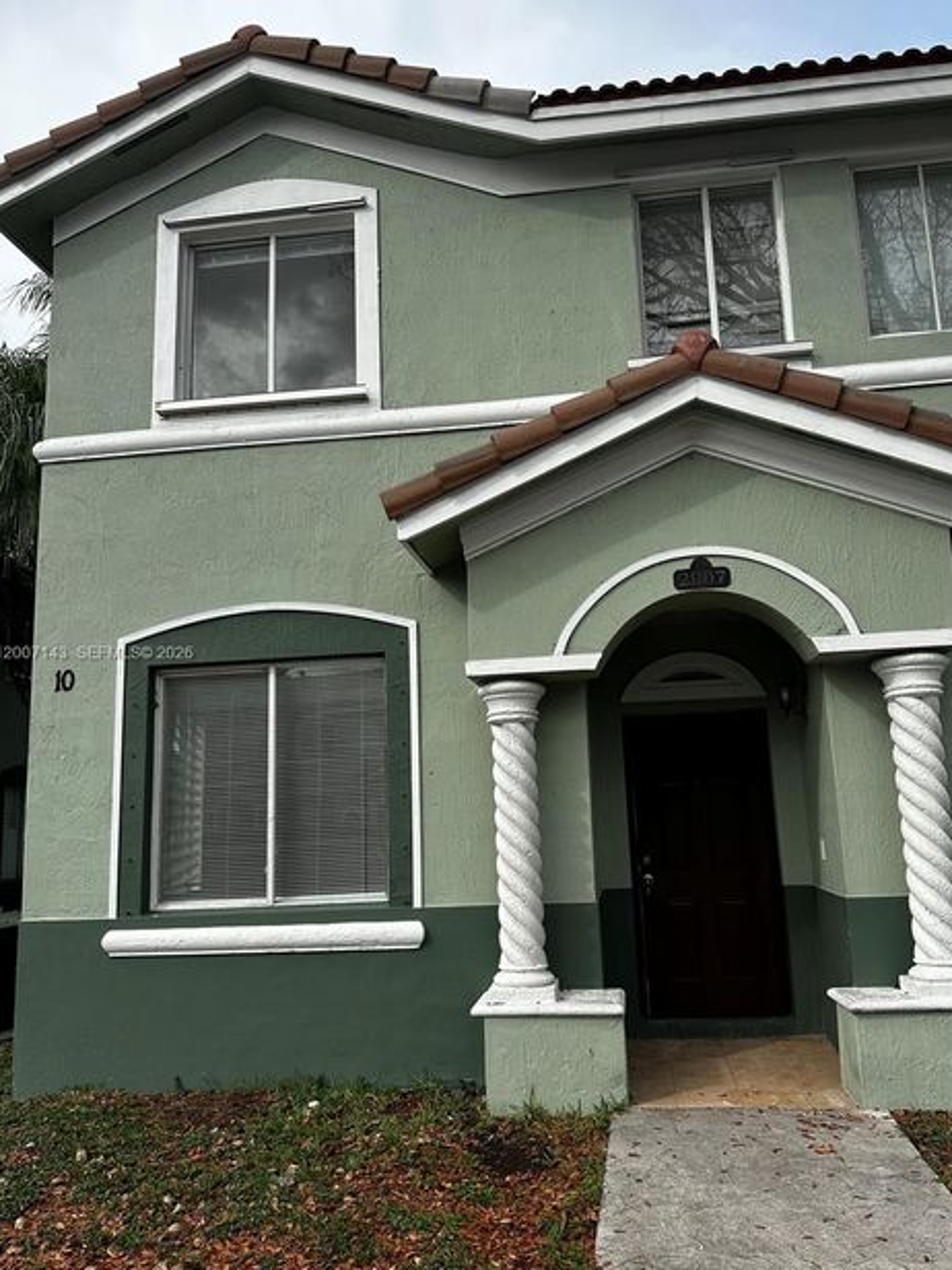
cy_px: 655
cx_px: 497
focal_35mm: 26
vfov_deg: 67.3
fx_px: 953
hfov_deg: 53.0
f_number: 1.78
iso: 80
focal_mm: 6.86
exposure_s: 1/2155
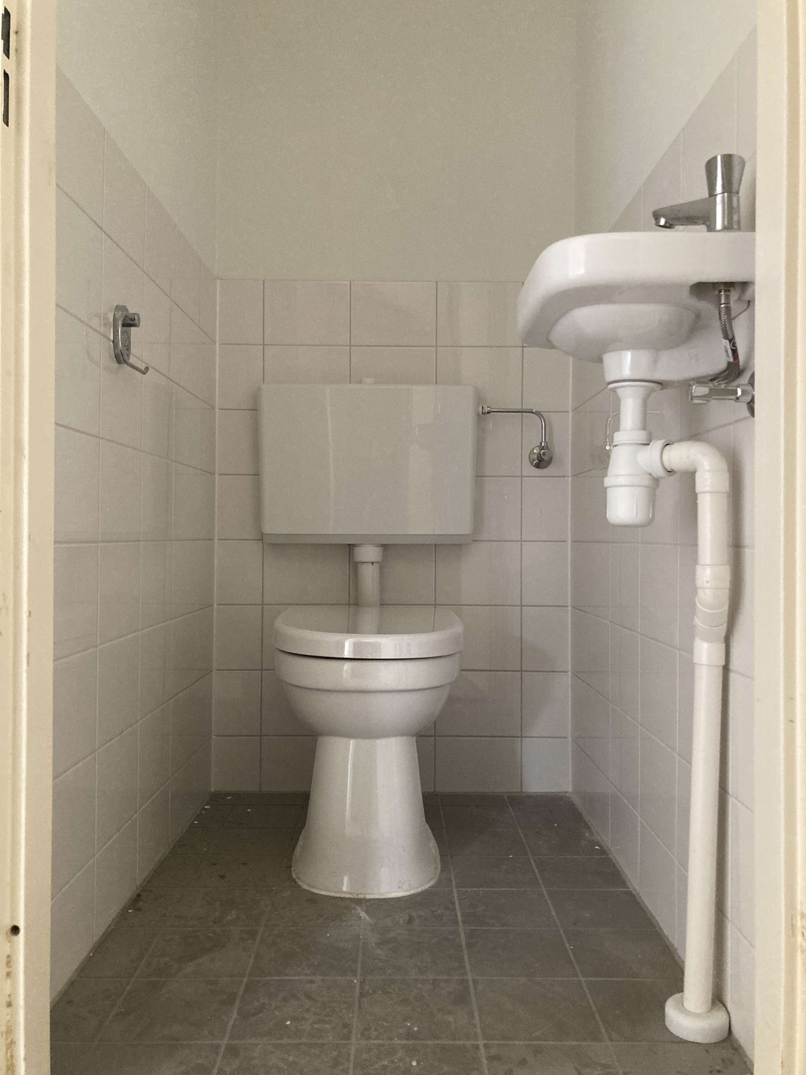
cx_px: 403
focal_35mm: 28
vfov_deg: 63.4
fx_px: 869
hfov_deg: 49.7
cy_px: 538
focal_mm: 3.99
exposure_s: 1/43
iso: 320
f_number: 1.8
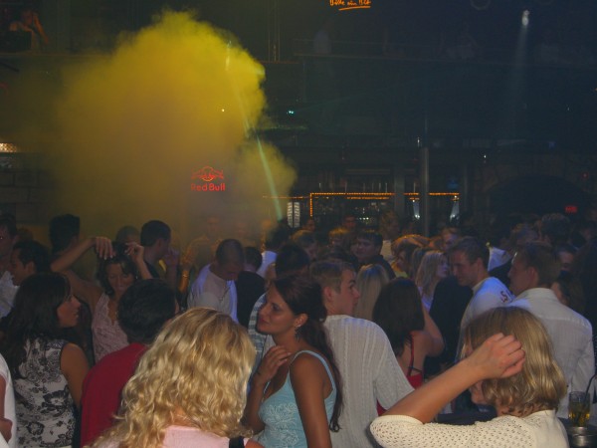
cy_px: 224
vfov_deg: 25.7
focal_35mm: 57
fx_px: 983
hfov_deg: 33.8
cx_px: 298
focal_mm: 11.8
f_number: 3.6
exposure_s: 1/60
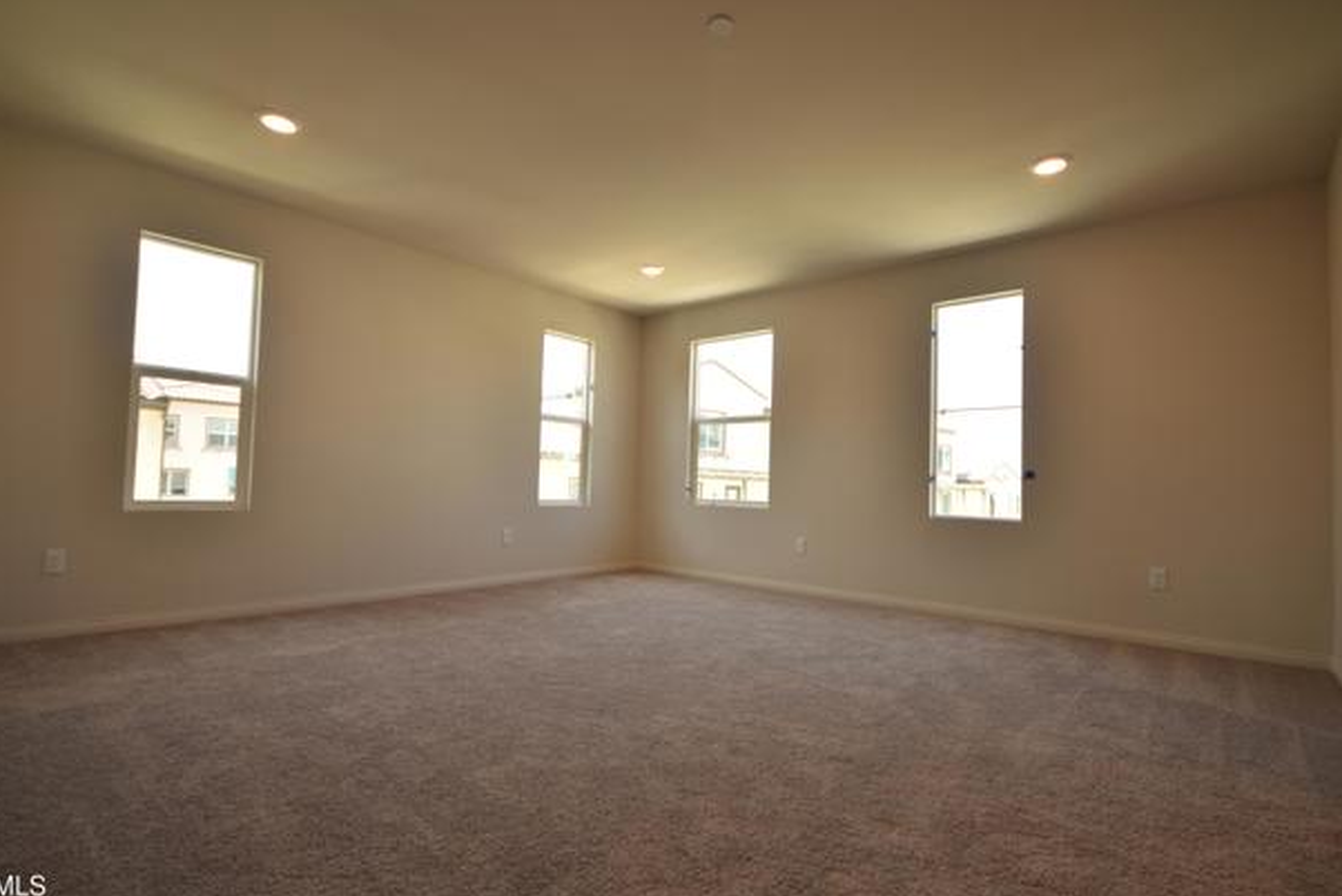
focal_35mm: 18
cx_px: 664
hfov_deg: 91.5
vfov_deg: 68.8
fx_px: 654
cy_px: 454
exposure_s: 1/50
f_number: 4.5
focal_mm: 11
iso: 100
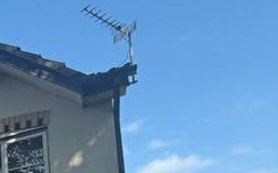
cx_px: -173
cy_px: 287
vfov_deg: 20.2
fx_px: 386
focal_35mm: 51
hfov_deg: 25.3
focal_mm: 2.22
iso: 64
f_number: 2.2
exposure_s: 1/545
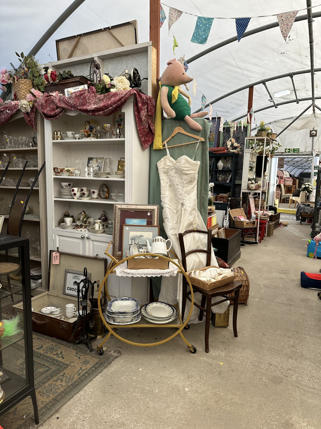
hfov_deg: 56.8
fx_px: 297
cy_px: 214
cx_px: 160
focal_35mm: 24
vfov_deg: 71.6
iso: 80
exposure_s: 1/894
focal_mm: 6.86
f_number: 1.78
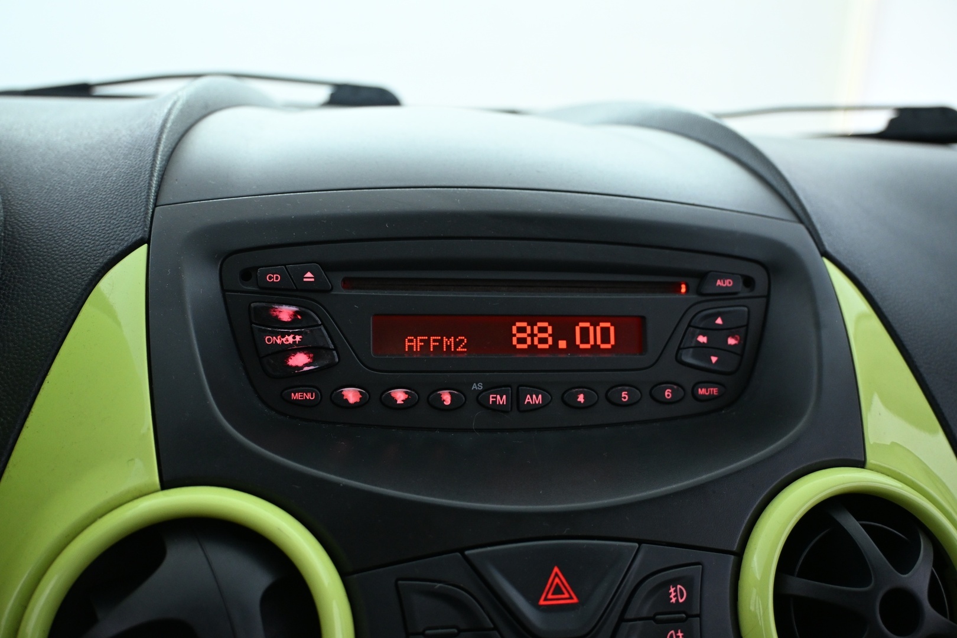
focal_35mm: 32
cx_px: 478
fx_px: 857
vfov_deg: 40.8
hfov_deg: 58.3
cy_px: 319
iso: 1250
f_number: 4
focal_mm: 21.5
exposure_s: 1/30
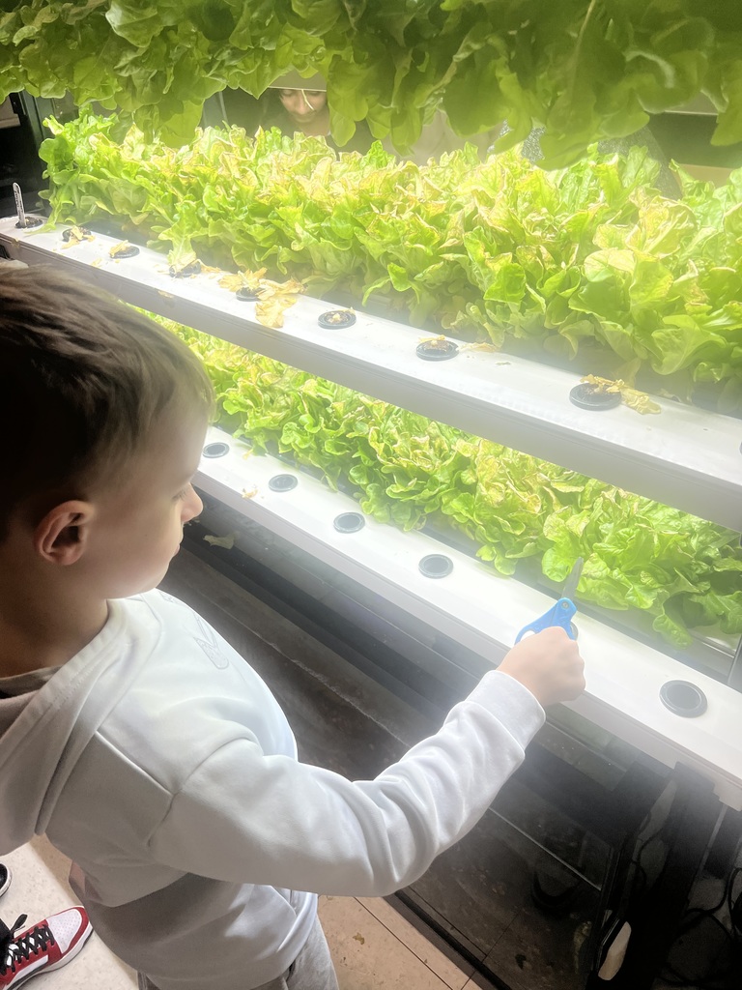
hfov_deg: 53.1
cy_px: 495
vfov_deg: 67.3
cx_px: 371
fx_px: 743
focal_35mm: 26
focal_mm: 5.7
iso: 50
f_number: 1.5
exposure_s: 1/454
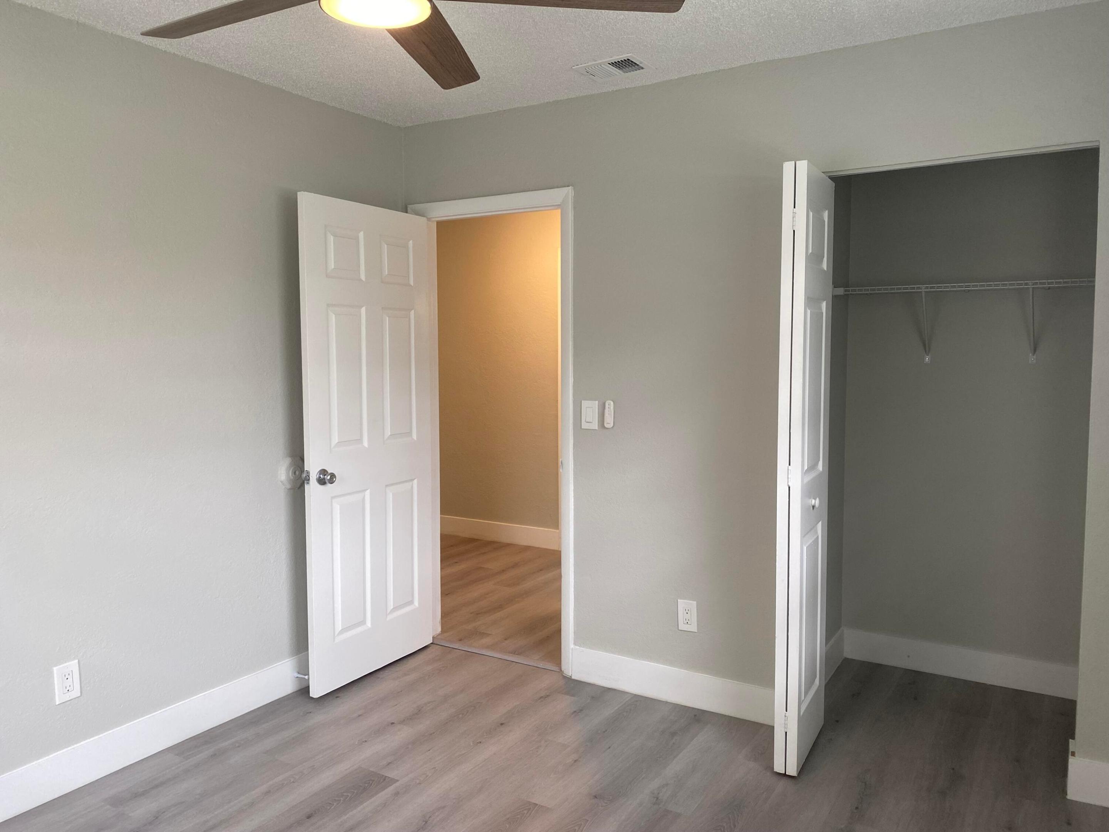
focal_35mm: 26
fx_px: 833
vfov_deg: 53.1
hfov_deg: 67.3
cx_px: 554
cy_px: 416
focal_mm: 4.25
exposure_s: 1/60
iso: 100
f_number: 1.8
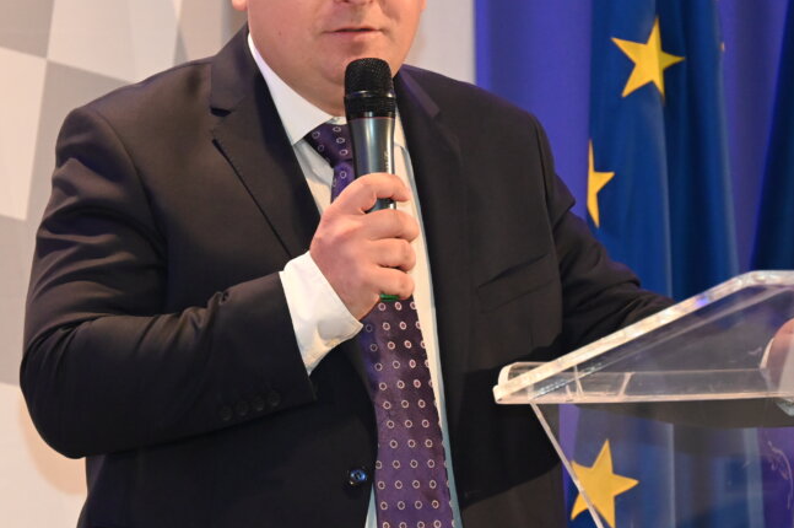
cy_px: 171
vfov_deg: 4.7
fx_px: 6456
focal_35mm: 293
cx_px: 312
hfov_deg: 7.0
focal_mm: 185
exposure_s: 1/200
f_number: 6.3
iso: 8000
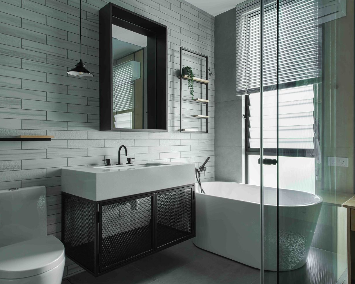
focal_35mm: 23
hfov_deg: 71.8
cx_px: 215
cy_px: 139
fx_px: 242
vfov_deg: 60.9
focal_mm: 20
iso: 100
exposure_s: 1.3
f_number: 13
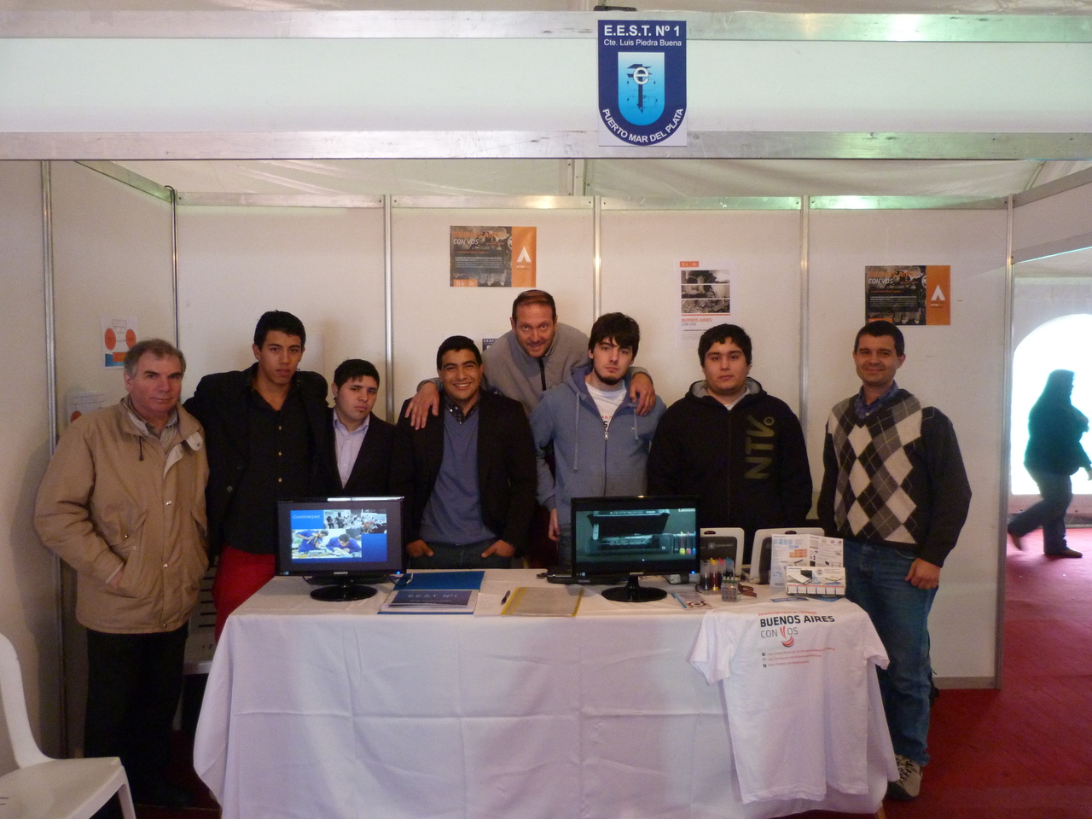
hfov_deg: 69.4
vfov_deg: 54.9
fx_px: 789
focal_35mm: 25
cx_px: 546
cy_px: 410
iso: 400
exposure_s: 1/40
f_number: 2.8
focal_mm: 4.5
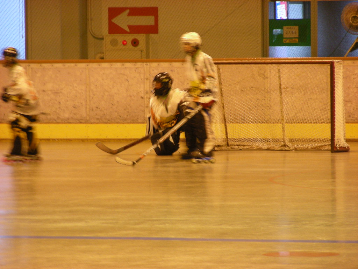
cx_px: 179
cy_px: 134
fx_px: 3196
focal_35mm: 309
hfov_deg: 6.4
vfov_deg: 4.8
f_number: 3.5
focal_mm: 51.6
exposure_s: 1/22
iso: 200
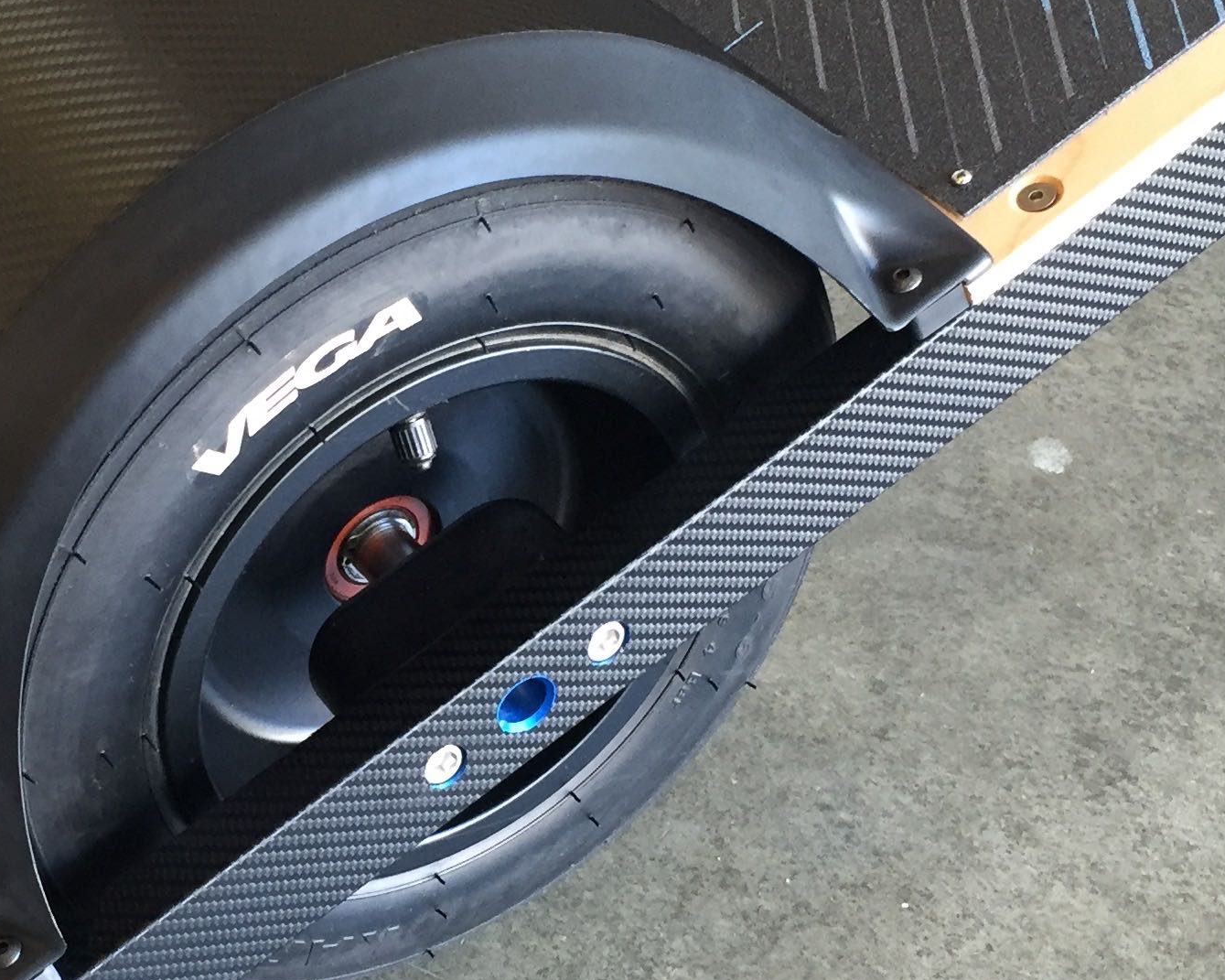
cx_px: 369
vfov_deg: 22.2
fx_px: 2501
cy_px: 545
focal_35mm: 69
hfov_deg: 27.3
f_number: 2.2
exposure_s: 1/30
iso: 125
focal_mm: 4.15
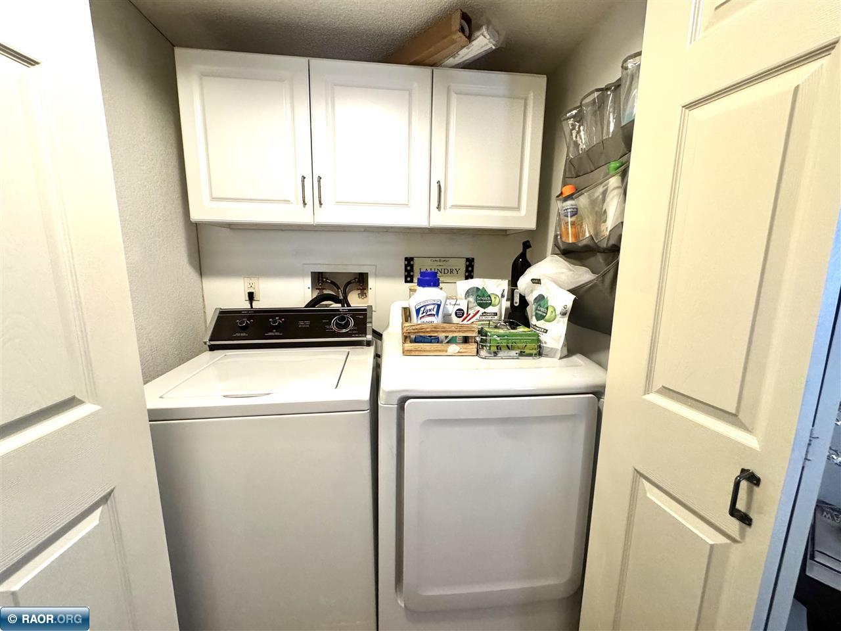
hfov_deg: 102.1
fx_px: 340
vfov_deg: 85.7
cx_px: 420
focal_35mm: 14
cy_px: 316
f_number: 2.2
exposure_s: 1/60
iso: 320
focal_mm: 2.22
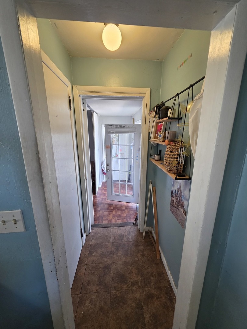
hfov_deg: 89.9
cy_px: 164
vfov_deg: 106.2
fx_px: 124
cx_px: 124
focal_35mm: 13
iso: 160
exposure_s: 1/120
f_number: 1.9
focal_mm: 2.2
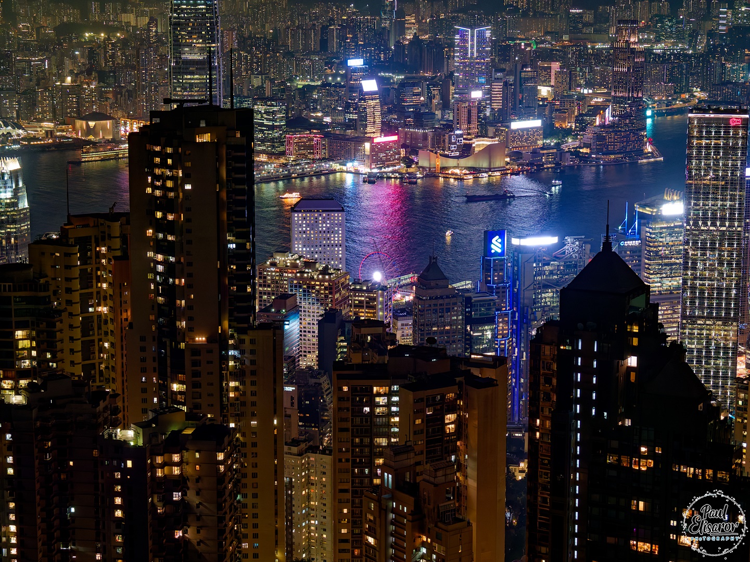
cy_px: 281
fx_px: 1516
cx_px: 375
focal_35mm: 70
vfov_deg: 21.0
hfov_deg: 27.8
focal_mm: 35
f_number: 4
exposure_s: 1/15
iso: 3200
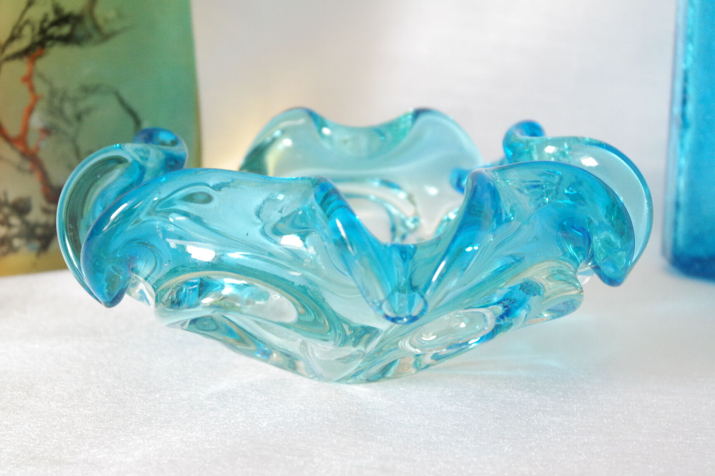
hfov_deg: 26.3
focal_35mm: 77
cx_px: 358
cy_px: 238
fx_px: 1529
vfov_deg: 17.7
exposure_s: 1/30
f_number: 5.6
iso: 1600
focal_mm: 50
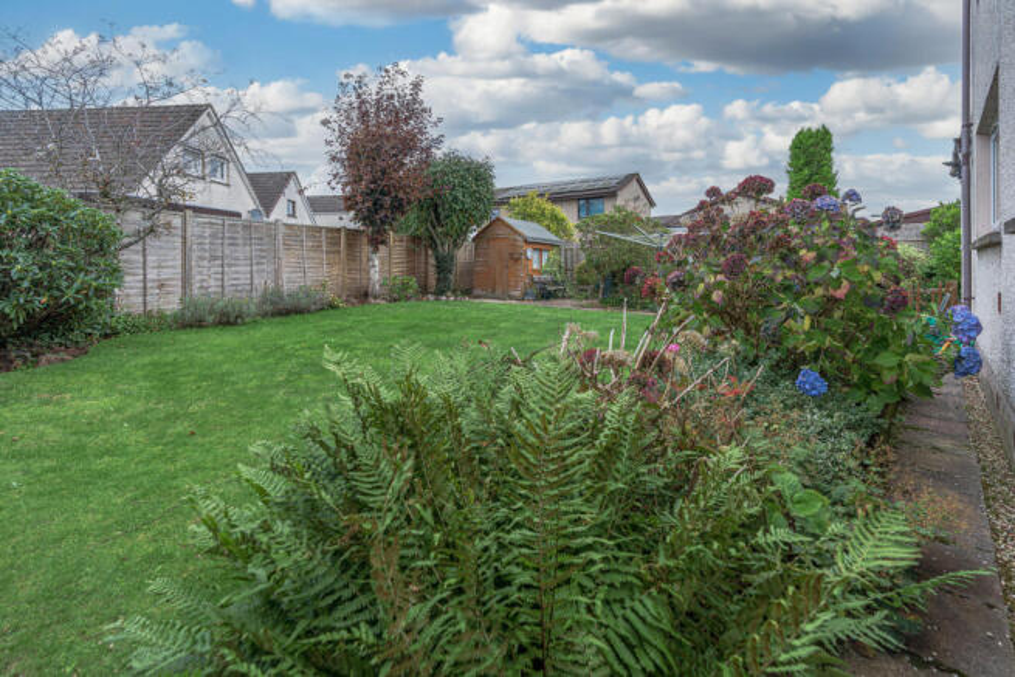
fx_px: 451
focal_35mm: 16
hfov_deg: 96.7
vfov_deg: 73.8
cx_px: 508
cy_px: 338
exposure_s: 1/100
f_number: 6.3
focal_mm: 16
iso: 125
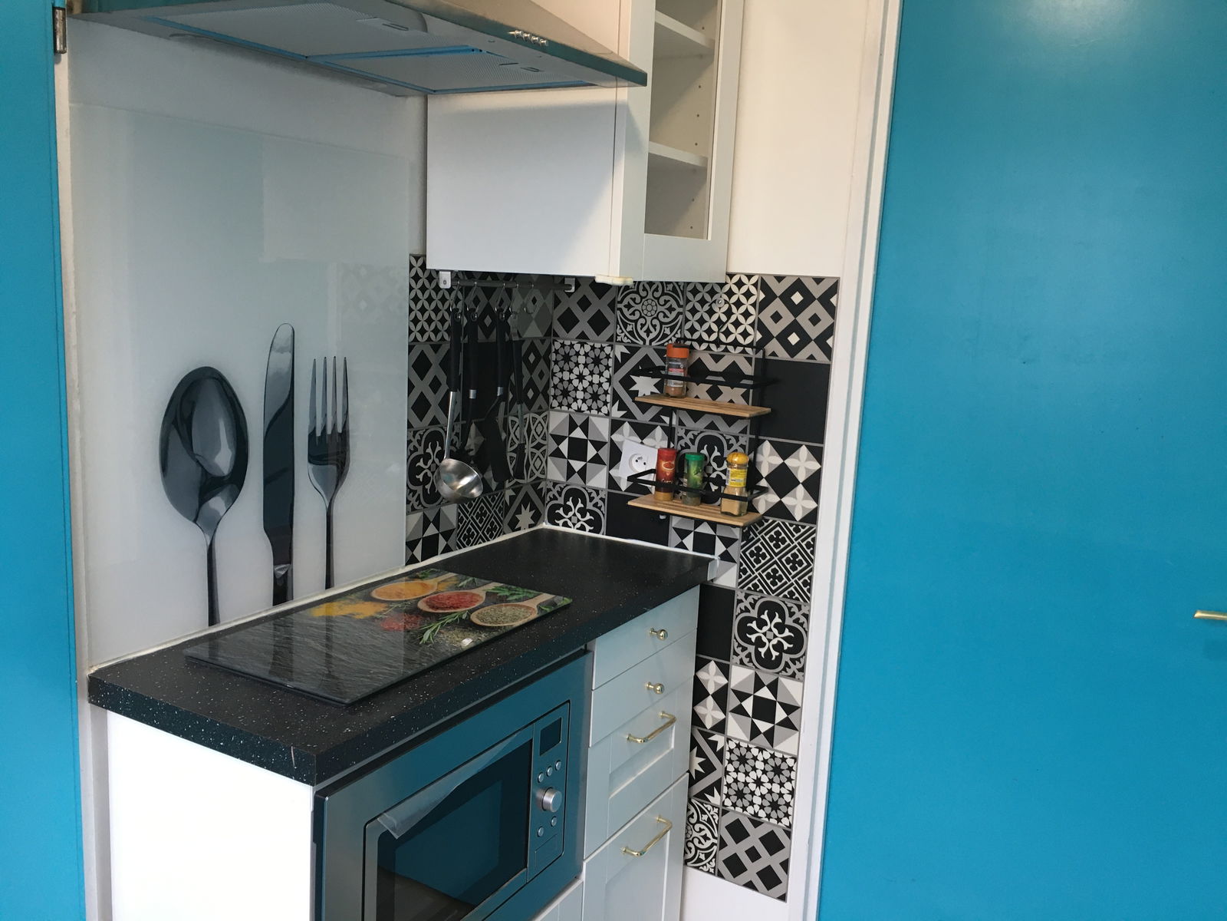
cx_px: 614
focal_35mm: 29
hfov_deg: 61.7
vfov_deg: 48.2
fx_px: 1028
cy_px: 460
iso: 100
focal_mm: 4.15
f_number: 2.2
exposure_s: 1/33
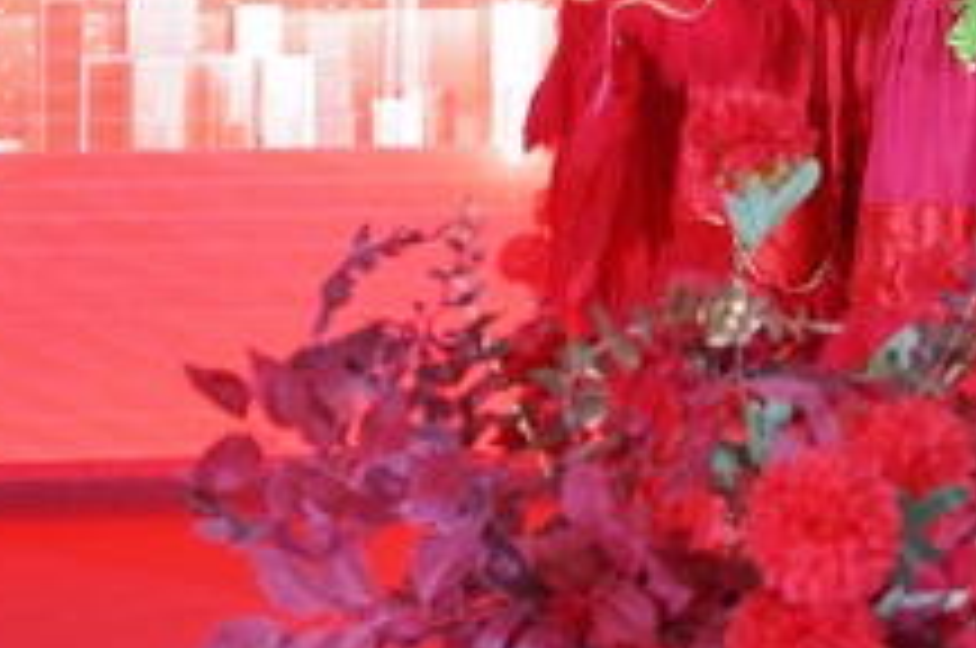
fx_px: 5035
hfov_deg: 10.5
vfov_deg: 7.3
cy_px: -254
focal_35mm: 186
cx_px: 1716
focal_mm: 47
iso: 1250
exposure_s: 1/125
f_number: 4
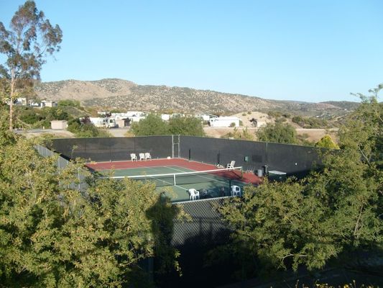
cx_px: 192
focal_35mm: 35
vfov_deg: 40.7
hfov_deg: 52.6
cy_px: 144
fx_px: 387
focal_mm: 5.8
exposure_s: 1/180
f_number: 7.1
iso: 80
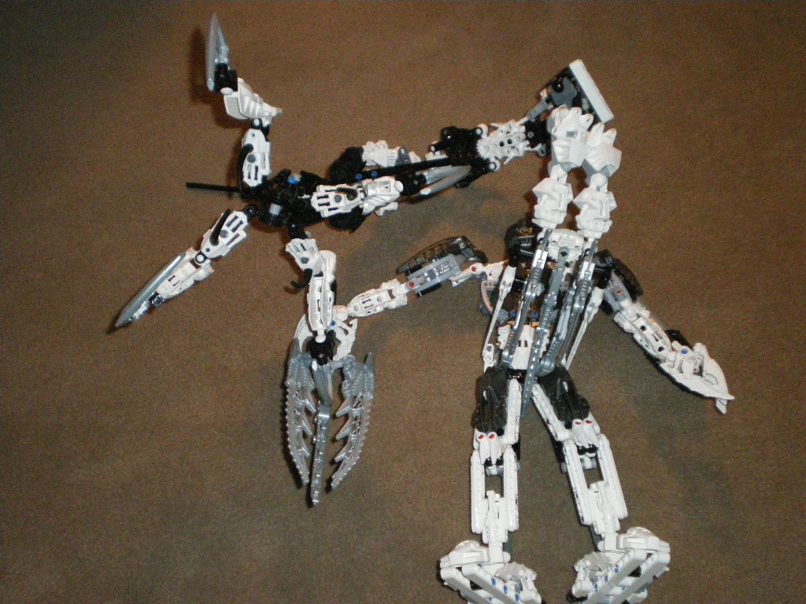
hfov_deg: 39.7
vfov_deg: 30.3
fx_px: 1118
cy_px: 302
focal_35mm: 48
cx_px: 403
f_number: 3.7
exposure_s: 1/50
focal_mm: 8.4
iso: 800
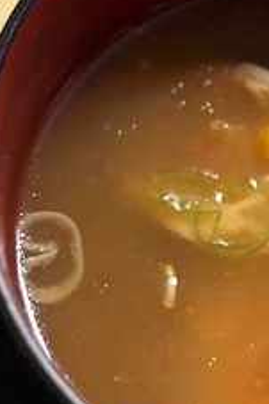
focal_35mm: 66
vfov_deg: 30.5
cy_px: 203
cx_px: 321
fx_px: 741
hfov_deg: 19.4
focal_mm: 6.86
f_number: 1.78
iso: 640
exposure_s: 1/33
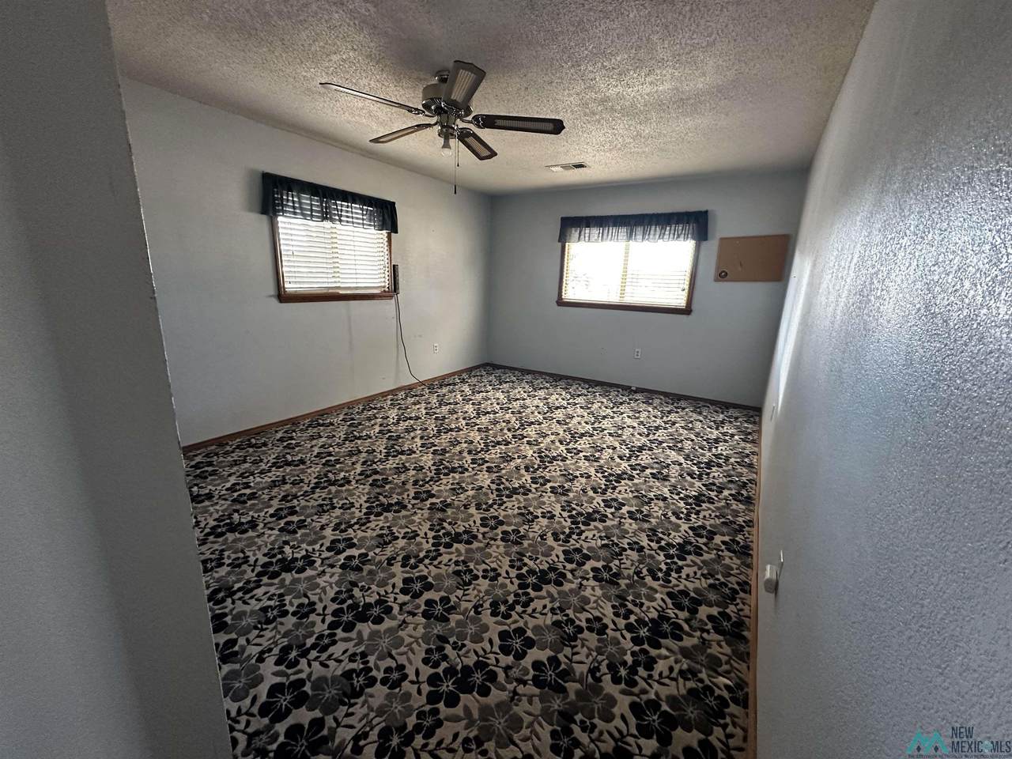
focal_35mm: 14
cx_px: 506
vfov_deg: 85.7
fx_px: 409
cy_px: 380
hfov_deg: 102.1
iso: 400
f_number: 2.2
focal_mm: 2.22
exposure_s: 1/60
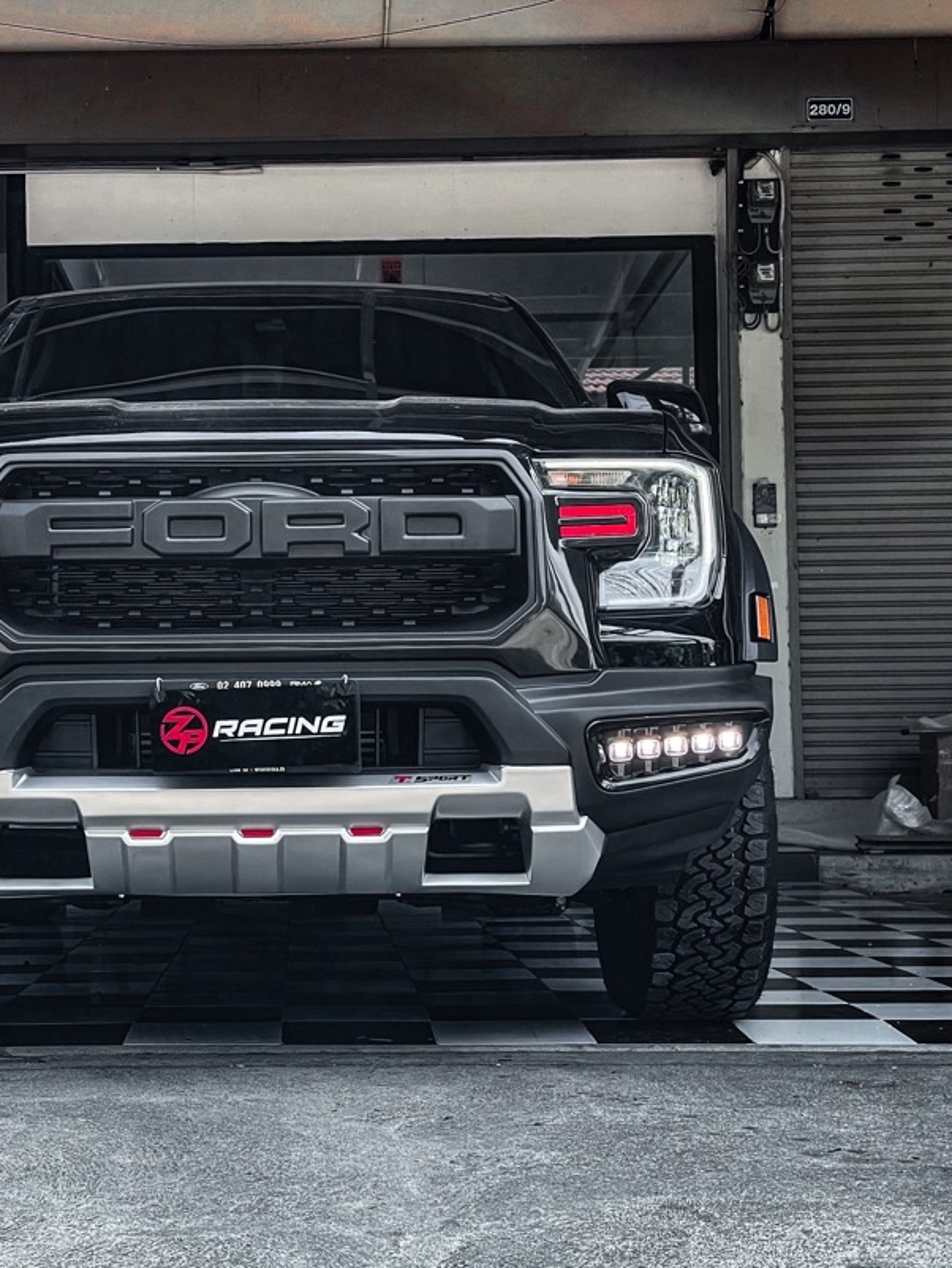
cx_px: 263
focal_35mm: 70
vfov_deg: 27.8
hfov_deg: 20.9
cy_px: 634
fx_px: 2565
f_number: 2
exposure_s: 1/180
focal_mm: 6
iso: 25
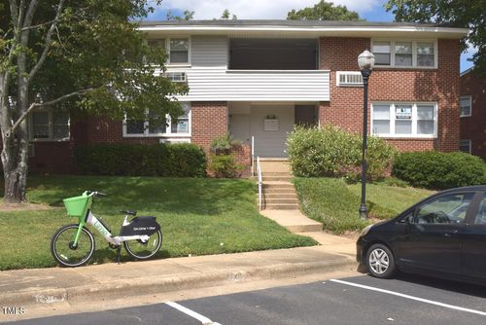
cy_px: 162
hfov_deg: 70.4
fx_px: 344
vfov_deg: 50.5
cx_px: 243
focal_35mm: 26
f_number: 10
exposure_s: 1/200
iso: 100
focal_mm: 17
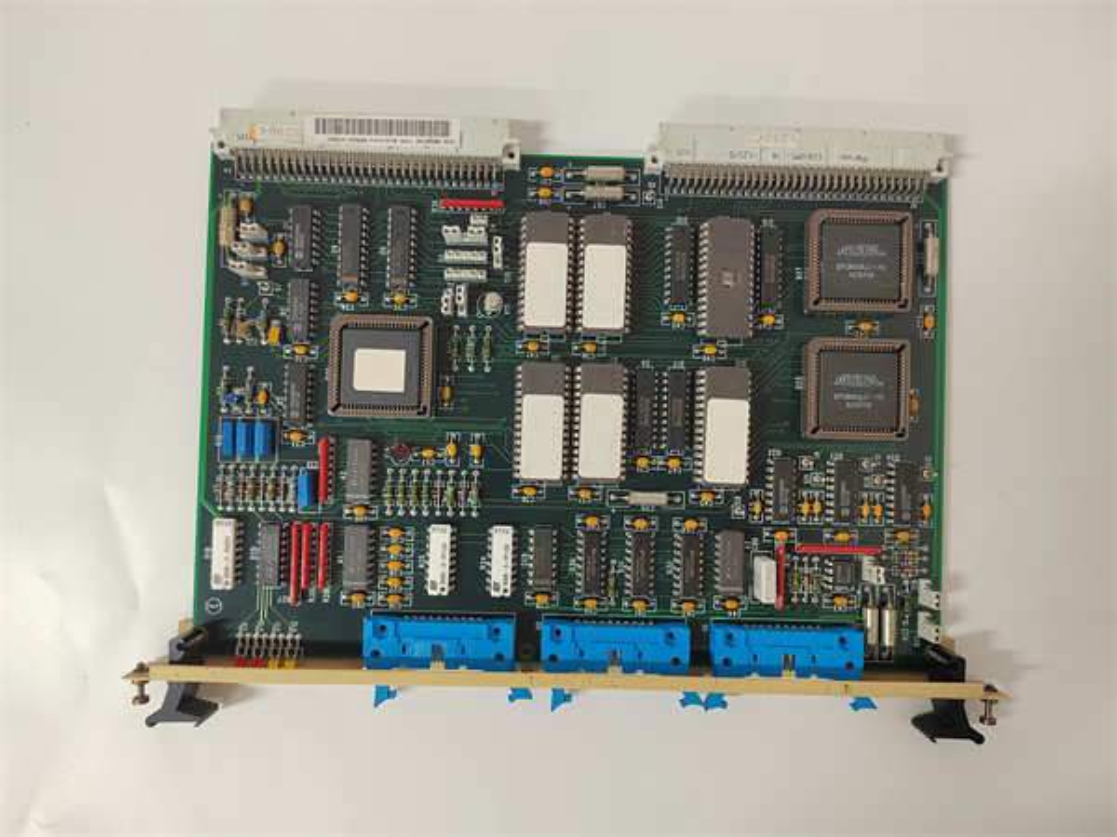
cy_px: 418
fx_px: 742
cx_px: 558
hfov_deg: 73.9
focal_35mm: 23
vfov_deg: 58.9
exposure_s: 1/50
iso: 1378
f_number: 1.9
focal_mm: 5.52
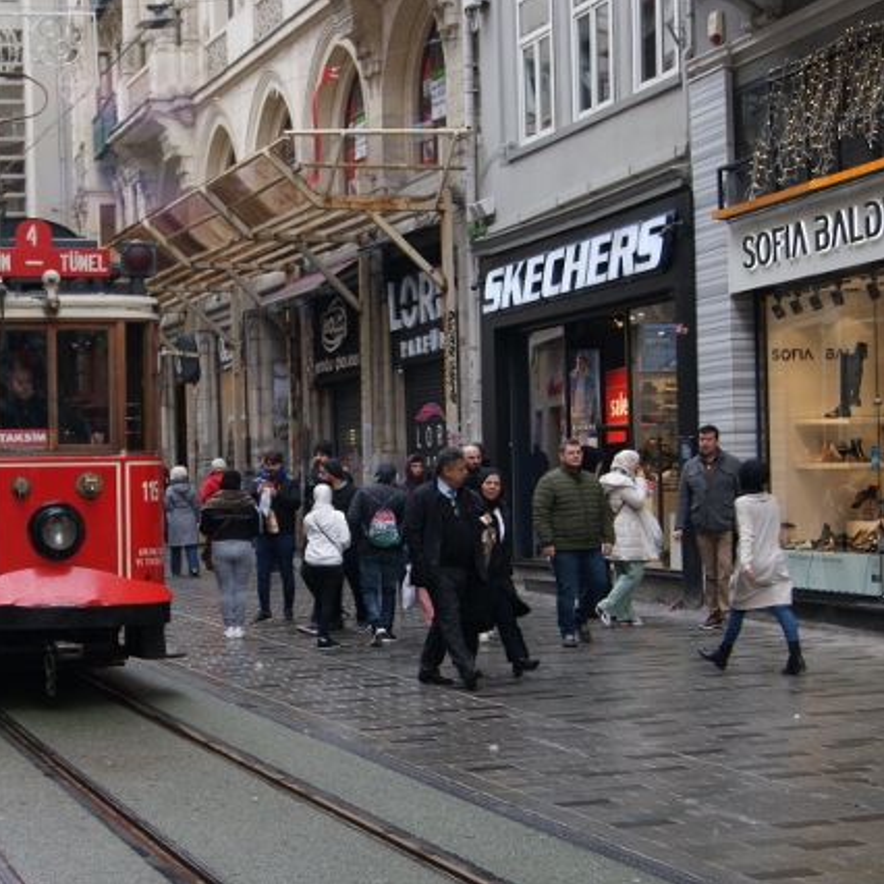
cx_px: 257
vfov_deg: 23.9
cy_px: 548
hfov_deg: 23.8
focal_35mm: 72
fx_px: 2080
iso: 100
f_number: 5.6
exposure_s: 1/80
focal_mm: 30
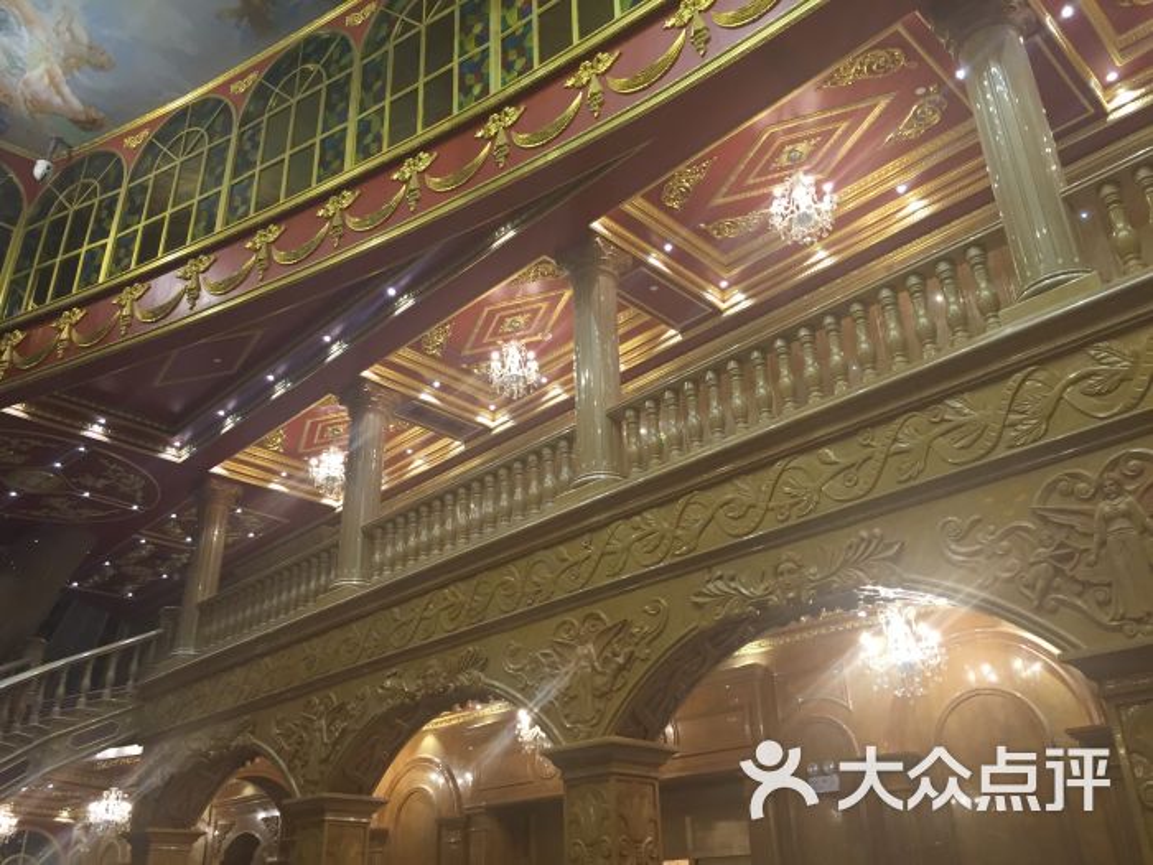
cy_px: 432
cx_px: 576
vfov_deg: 48.2
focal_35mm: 29
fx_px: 966
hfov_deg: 61.7
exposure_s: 1/33
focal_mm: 4.15
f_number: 2.2
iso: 100
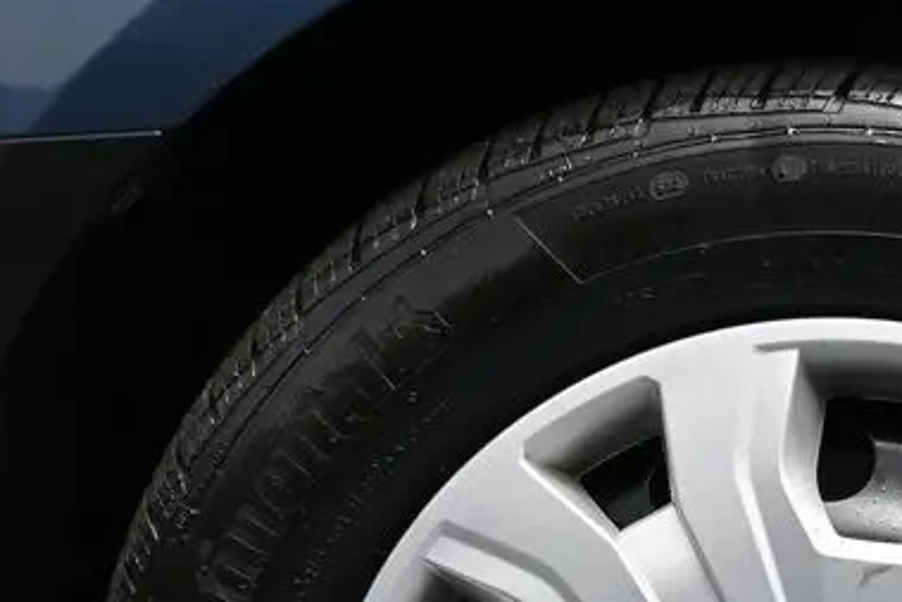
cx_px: 838
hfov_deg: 19.7
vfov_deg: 13.0
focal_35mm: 101
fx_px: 2540
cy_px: 789
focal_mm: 25
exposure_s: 1/125
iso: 500
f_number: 4.2
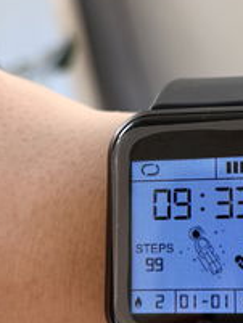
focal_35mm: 69
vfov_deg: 28.1
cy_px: 149
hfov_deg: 20.9
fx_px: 645
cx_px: 212
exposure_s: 1/121
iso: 80
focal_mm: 5.96
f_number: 1.6
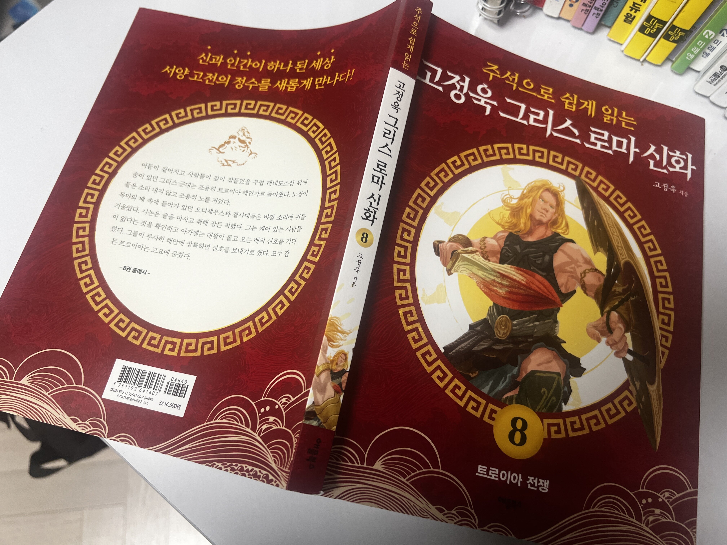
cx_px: 364
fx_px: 546
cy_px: 272
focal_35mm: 26
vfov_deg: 53.1
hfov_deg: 67.3
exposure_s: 1/120
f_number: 1.5
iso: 125
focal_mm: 5.7
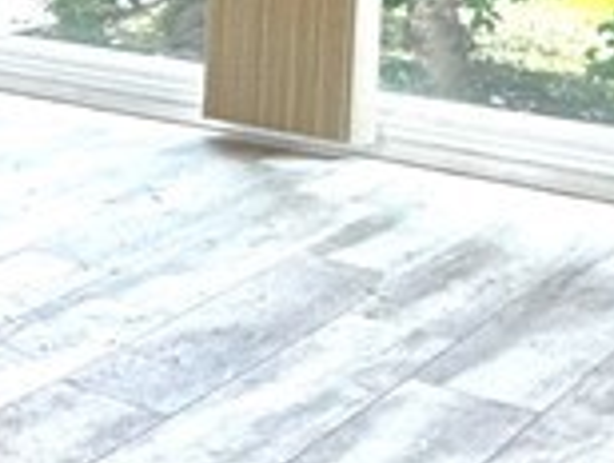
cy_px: -200
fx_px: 1652
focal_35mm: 93
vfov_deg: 15.0
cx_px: -969
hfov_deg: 13.4
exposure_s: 1/120
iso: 125
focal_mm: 2.22
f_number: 2.2
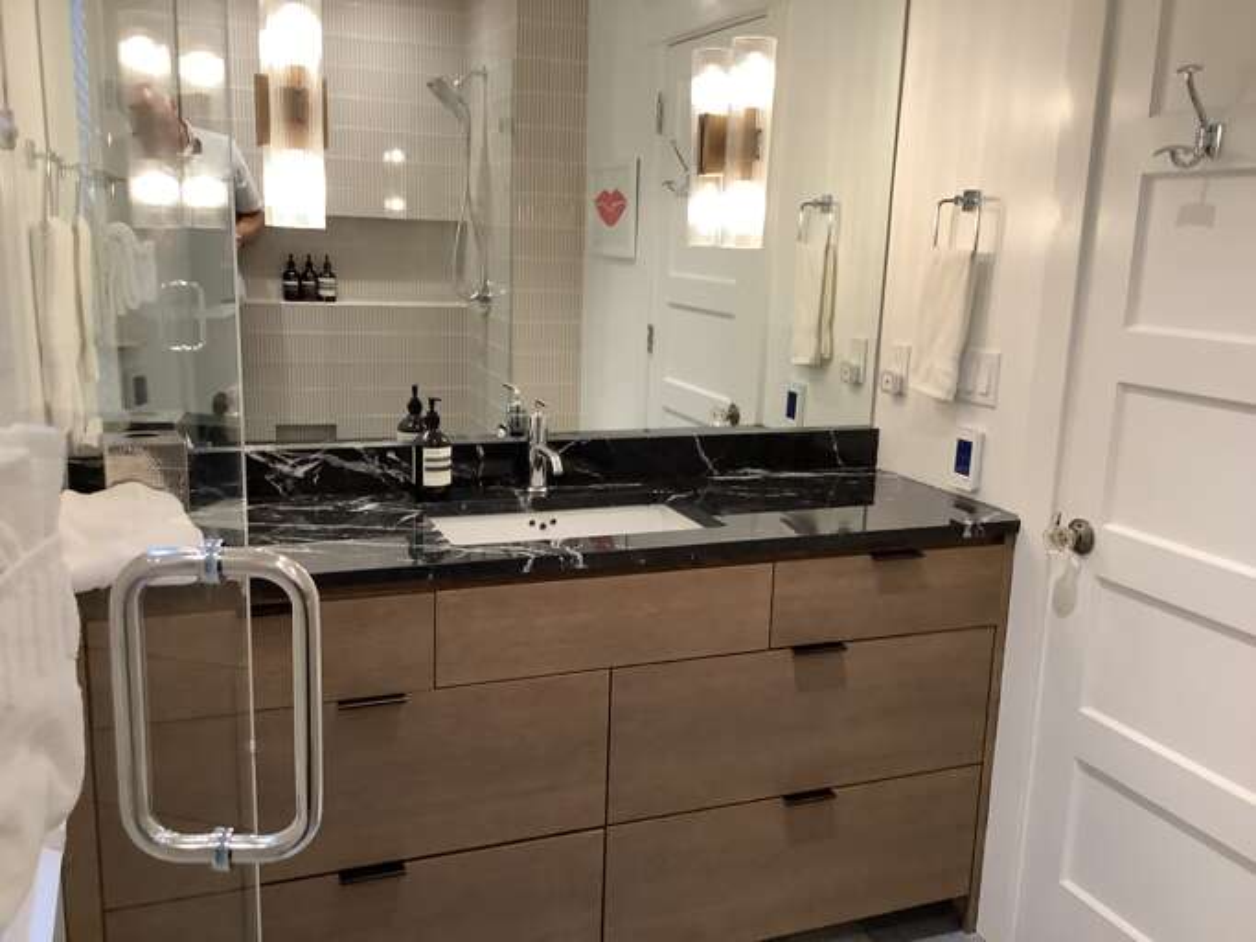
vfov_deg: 45.4
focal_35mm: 31
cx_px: 628
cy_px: 471
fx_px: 1125
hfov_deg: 58.4
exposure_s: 1/60
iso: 200
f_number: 2.4
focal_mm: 3.3
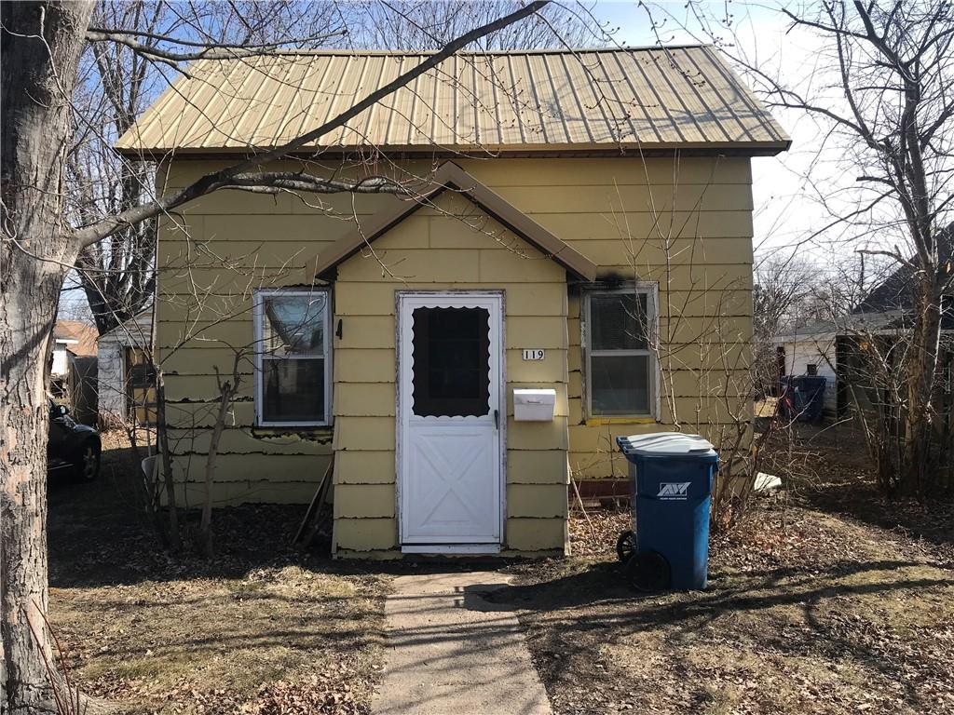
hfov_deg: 63.4
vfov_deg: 49.7
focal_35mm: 28
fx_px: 772
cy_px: 358
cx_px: 477
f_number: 1.8
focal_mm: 3.99
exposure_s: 1/1294
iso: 20
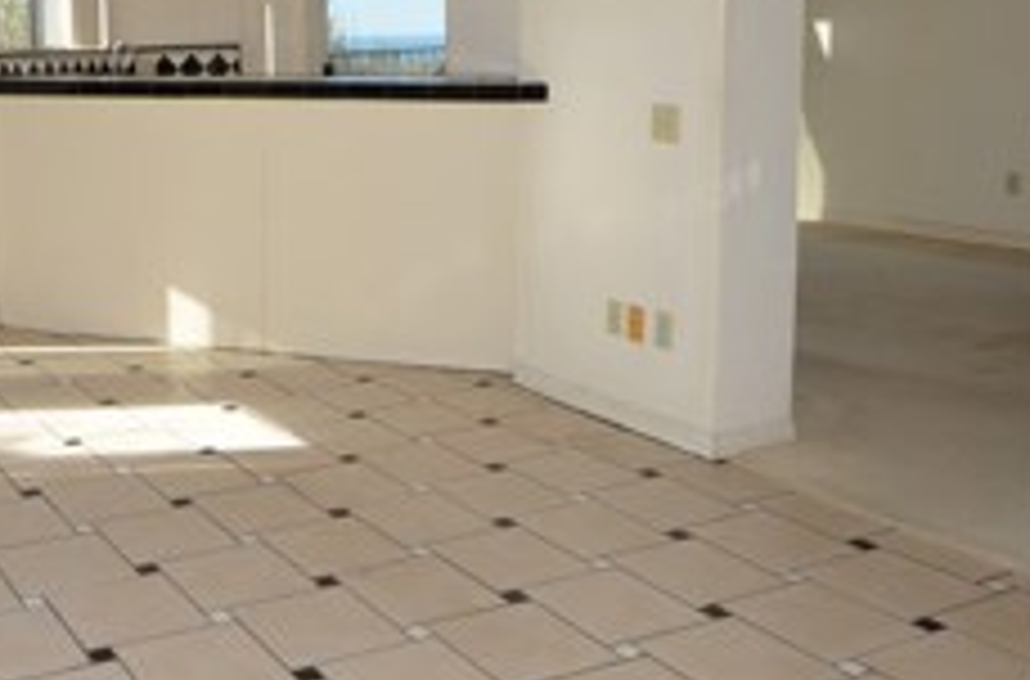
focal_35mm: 42
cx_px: 184
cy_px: 239
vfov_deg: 31.5
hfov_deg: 44.0
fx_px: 1198
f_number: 6.3
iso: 100
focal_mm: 10
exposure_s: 1/160
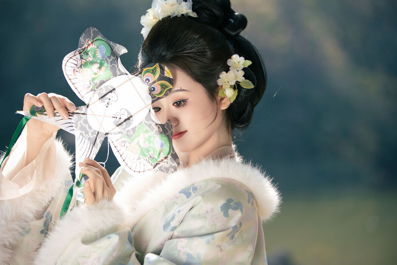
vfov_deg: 13.4
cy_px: 132
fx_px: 1125
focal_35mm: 102
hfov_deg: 20.0
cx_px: 198
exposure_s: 1/640
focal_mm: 102
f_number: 2.8
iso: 100
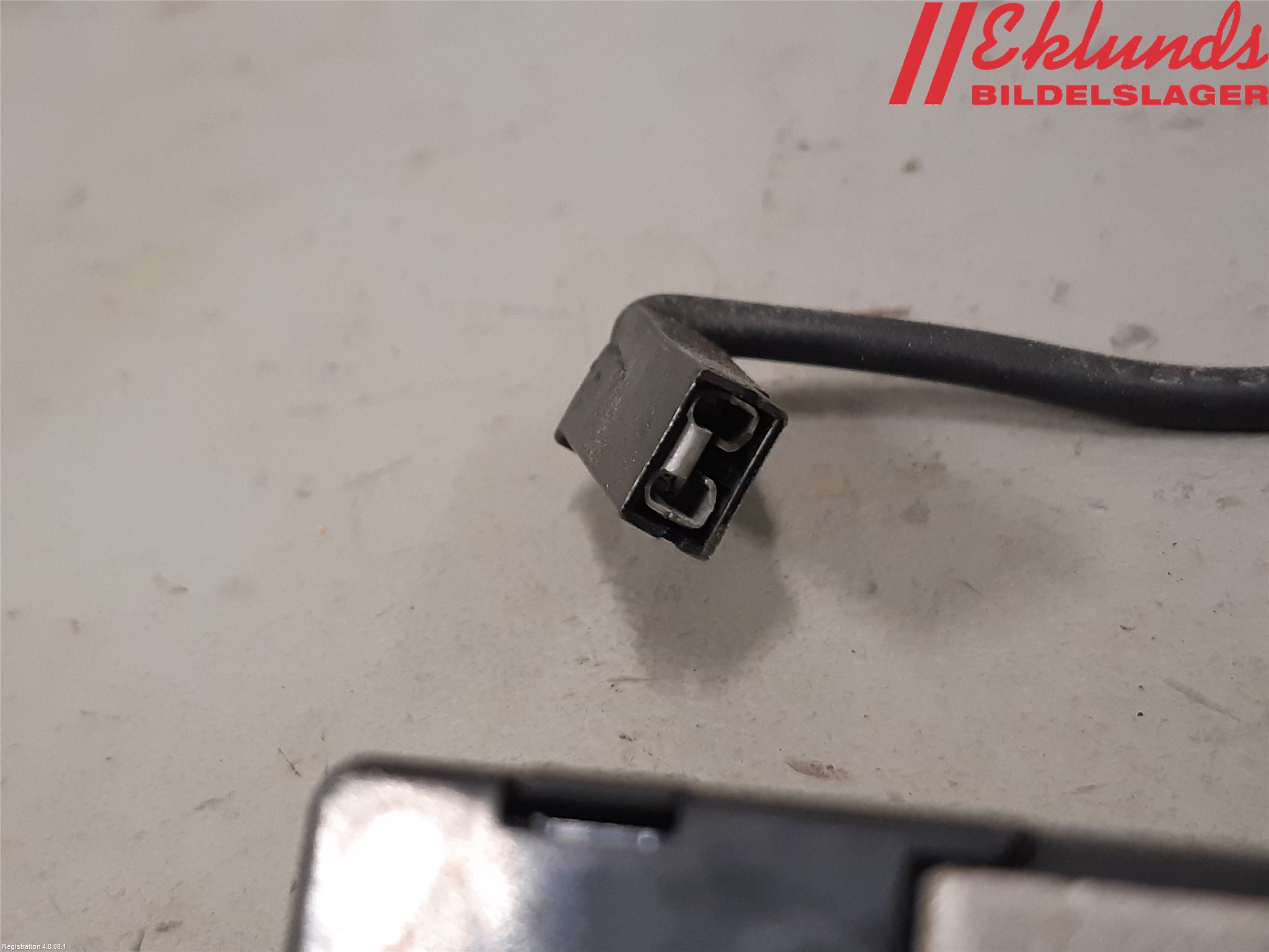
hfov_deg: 67.3
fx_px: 953
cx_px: 634
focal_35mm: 26
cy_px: 476
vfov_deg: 53.1
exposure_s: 1/50
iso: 160
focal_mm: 3.93
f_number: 1.7
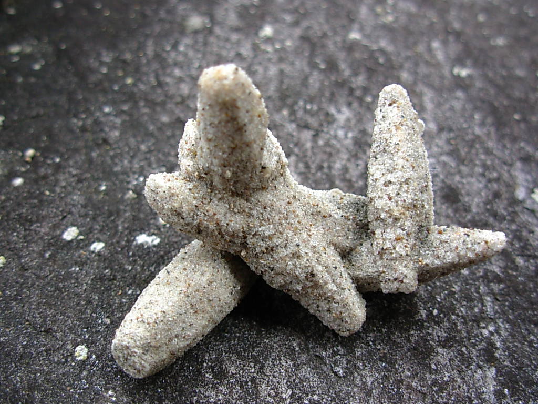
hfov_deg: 49.0
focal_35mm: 38
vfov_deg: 37.7
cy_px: 202
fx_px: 591
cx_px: 269
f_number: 2.9
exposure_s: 1/111
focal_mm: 6.3
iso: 50
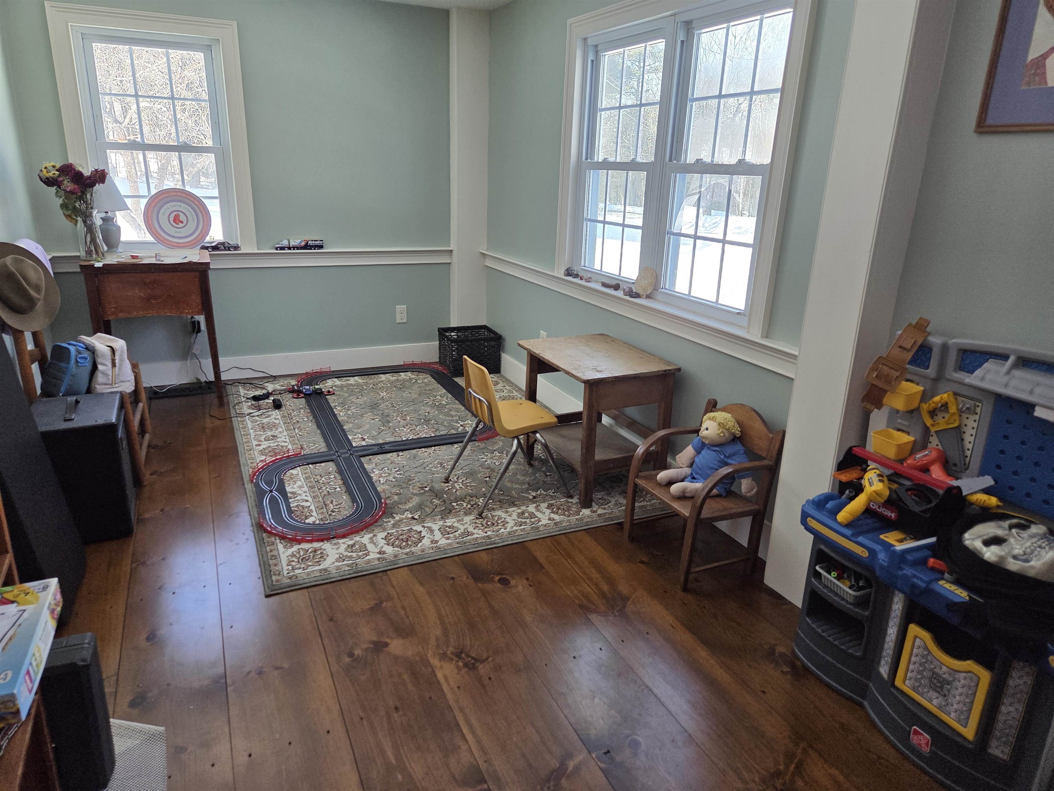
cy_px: 396
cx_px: 527
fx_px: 700
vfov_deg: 58.9
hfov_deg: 73.9
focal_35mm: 23
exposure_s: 1/180
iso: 160
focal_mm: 5.4
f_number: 1.8
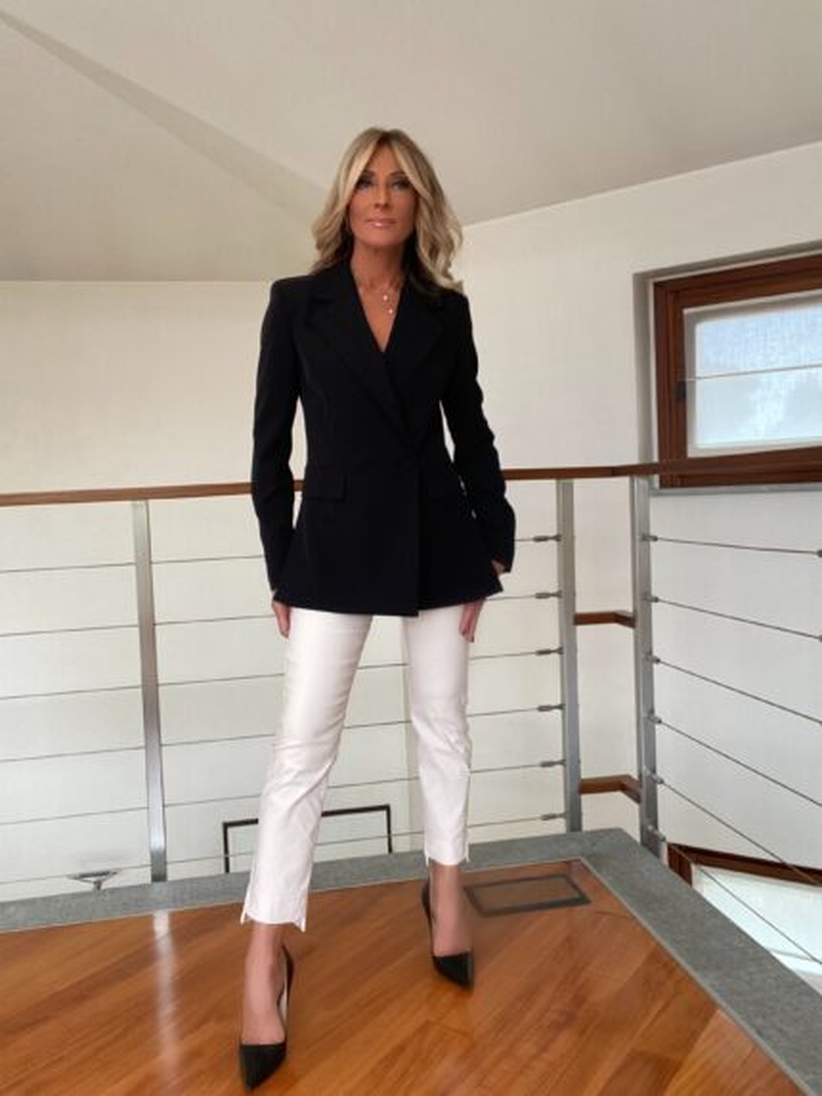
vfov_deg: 60.0
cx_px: 411
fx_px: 949
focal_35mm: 30
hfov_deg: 46.8
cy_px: 548
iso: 100
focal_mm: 2.71
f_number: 2.2
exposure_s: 1/83
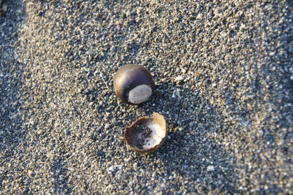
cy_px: 98
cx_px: 146
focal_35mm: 90
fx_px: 732
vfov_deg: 15.2
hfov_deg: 22.6
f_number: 5.6
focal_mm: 60
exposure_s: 1/80
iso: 200
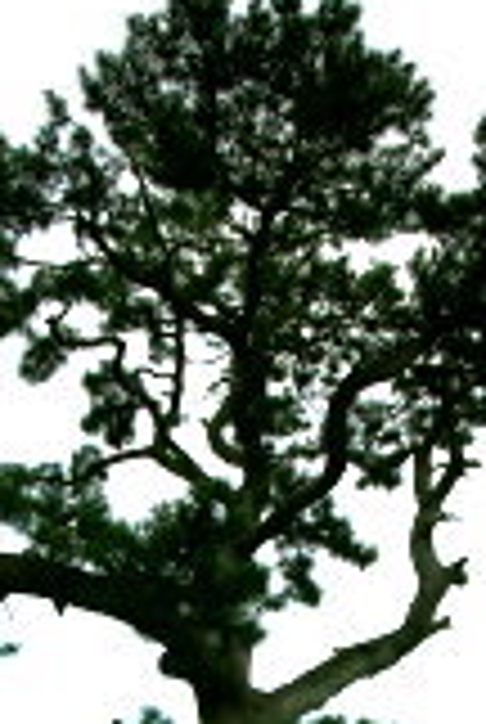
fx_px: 1371
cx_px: 250
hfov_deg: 20.1
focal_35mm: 68
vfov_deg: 26.9
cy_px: 821
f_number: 5.6
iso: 400
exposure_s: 1/60
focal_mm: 24
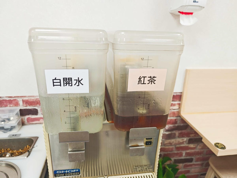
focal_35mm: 23
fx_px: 157
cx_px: 118
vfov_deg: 58.9
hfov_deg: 73.9
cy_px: 89
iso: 1250
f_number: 2
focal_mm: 8.72
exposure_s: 1/600
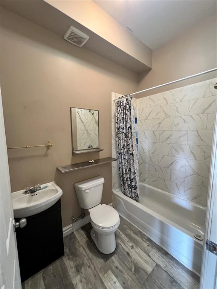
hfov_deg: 89.9
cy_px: 144
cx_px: 108
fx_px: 109
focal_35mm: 13
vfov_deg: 106.2
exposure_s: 1/60
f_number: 1.8
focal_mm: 1.57
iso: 400
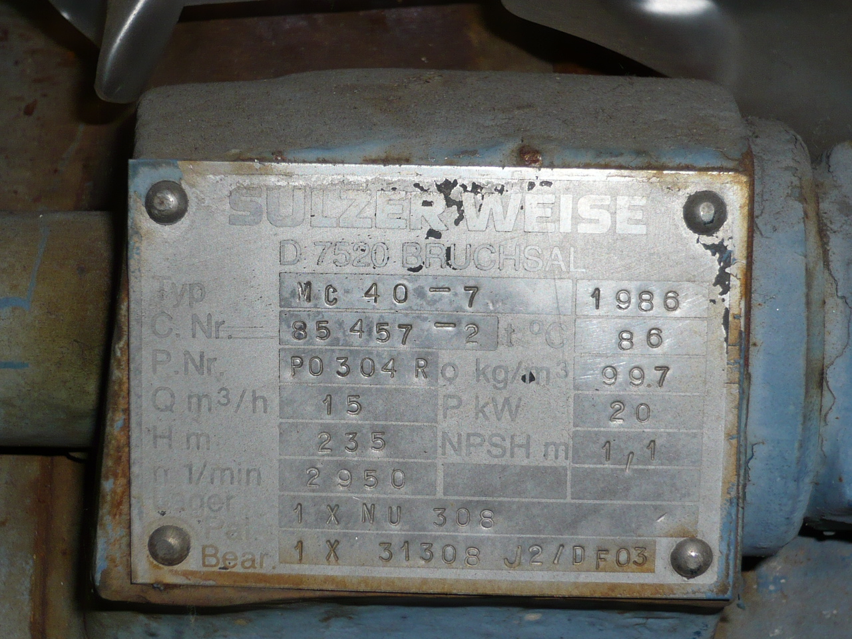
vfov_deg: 21.6
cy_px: 320
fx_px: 1674
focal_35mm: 68
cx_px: 426
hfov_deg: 28.6
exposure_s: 1/30
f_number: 3.5
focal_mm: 7.4
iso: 100
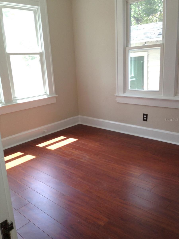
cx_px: 90
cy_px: 120
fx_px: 228
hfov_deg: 42.9
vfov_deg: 55.4
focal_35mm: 33
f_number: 2.4
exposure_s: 1/60
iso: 64
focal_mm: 4.13
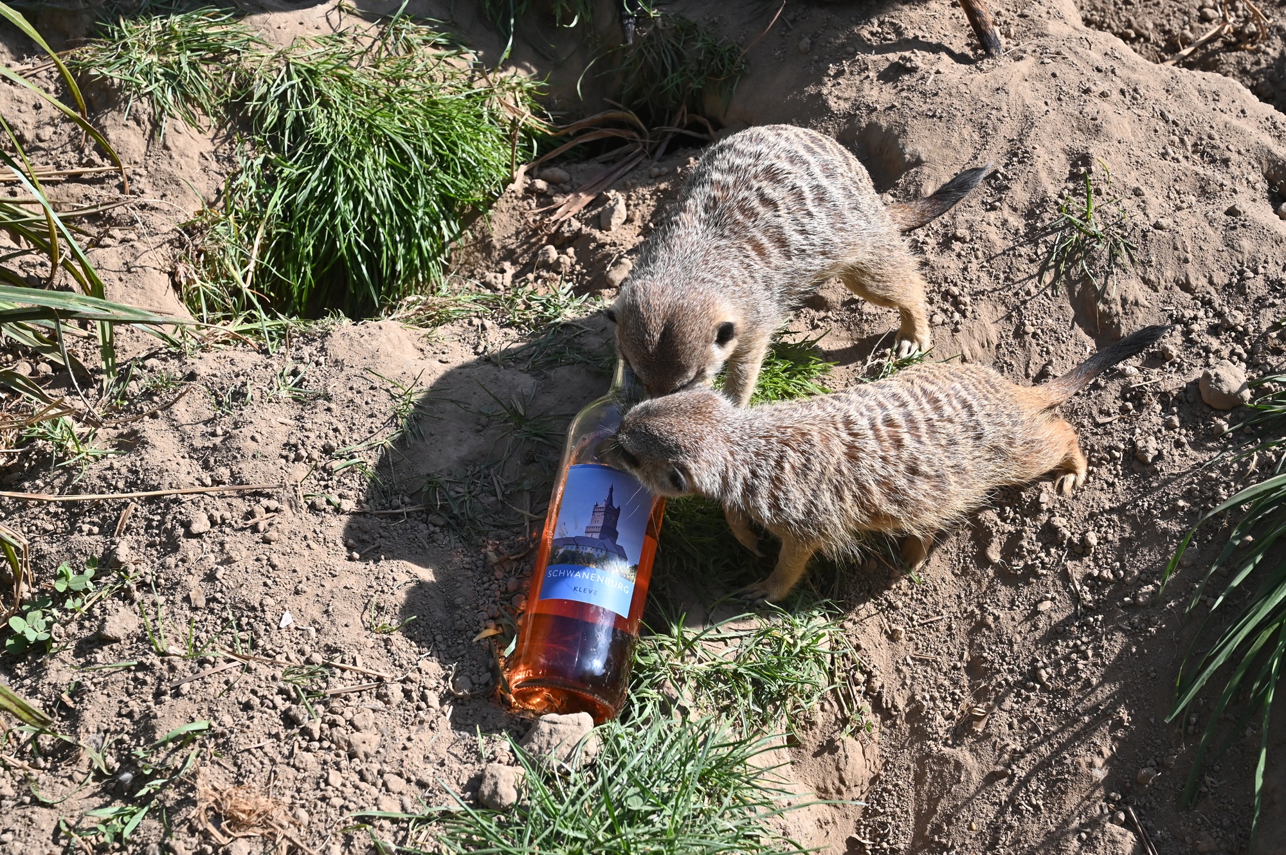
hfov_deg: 28.9
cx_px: 643
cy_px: 428
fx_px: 2498
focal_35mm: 70
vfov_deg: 19.4
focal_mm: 70
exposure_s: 1/1250
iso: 1000
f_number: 9
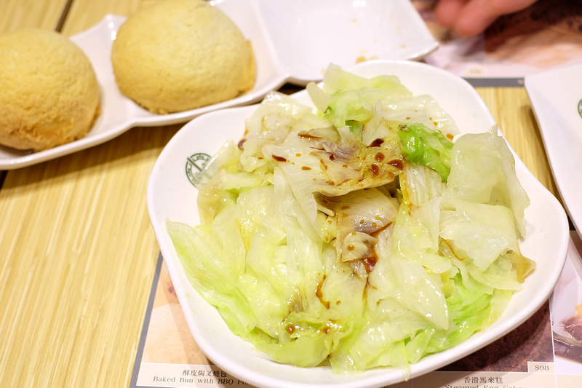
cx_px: 291
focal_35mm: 53
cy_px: 194
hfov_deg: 37.5
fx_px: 857
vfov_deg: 25.5
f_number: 4
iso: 800
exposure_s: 1/52
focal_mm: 35
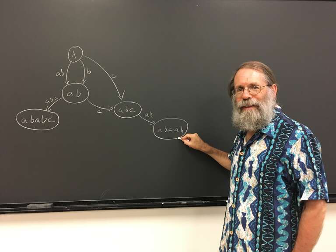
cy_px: 126
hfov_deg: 61.7
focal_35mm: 29
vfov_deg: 48.2
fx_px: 281
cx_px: 168
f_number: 2.2
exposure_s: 1/24
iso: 200
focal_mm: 4.15
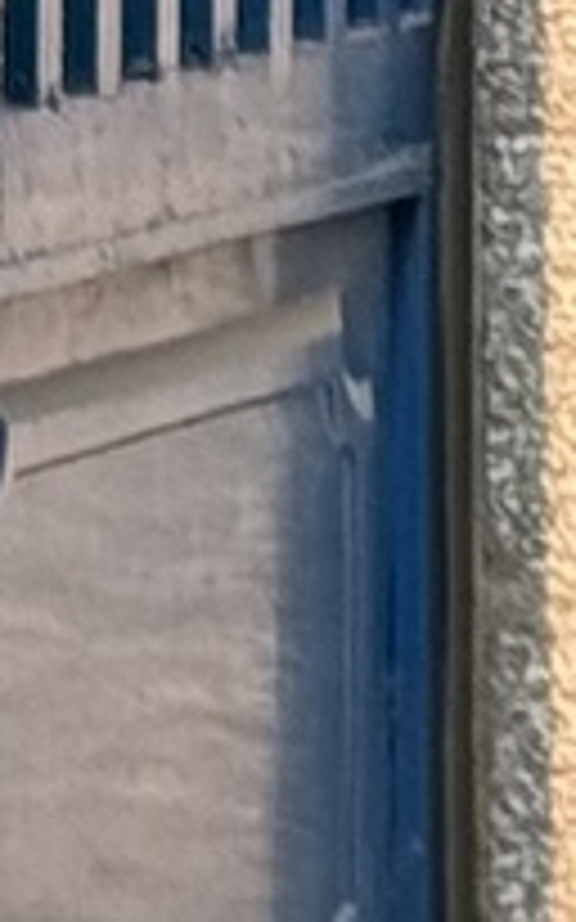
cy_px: -882
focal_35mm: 496
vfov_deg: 4.2
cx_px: -3492
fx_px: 12467
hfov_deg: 2.4
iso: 64
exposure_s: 1/425
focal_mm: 6.76
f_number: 1.78
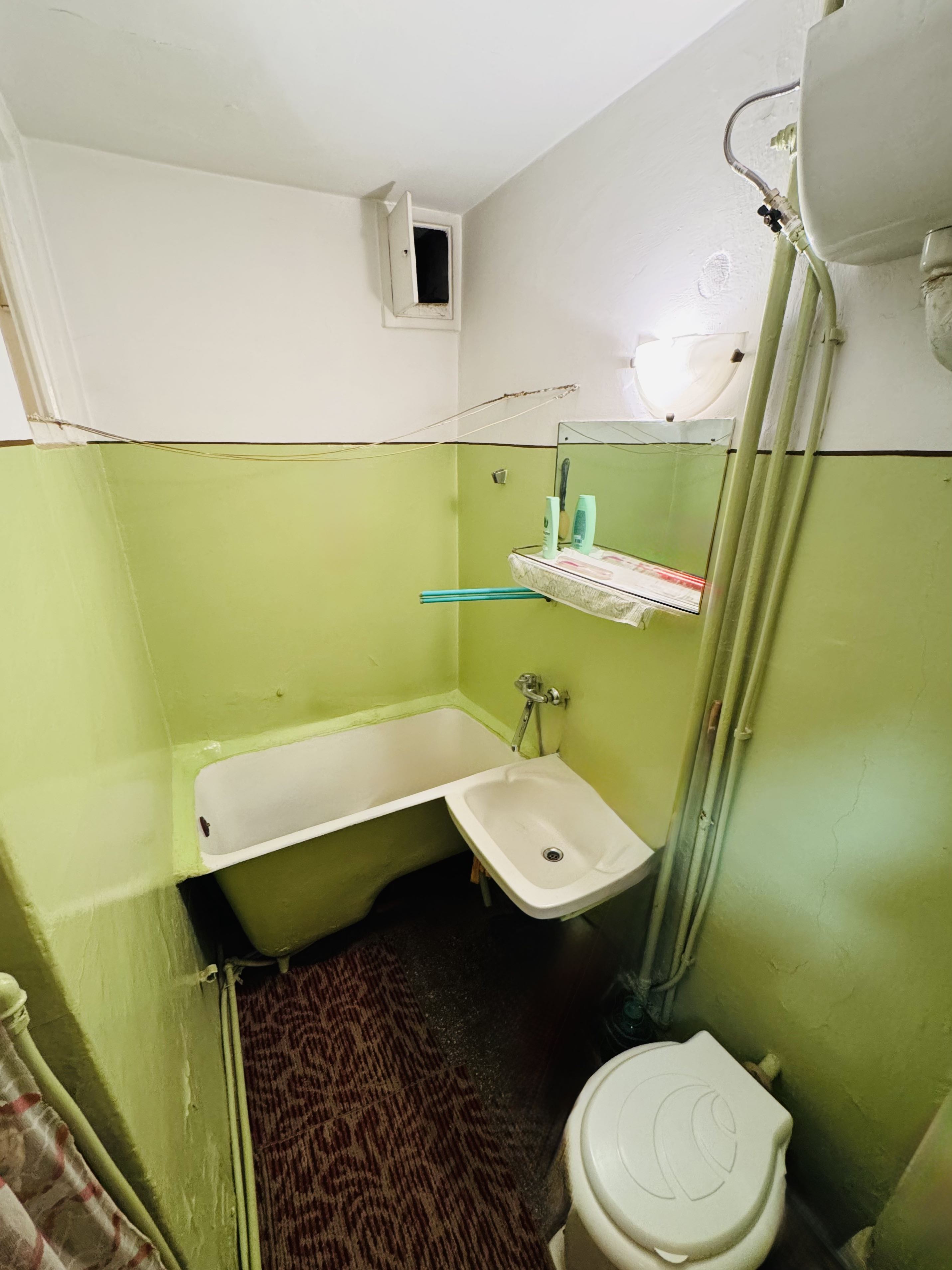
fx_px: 513
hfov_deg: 85.7
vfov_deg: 102.1
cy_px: 635
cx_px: 476
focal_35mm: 14
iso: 400
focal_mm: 2.22
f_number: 2.2
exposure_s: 1/50
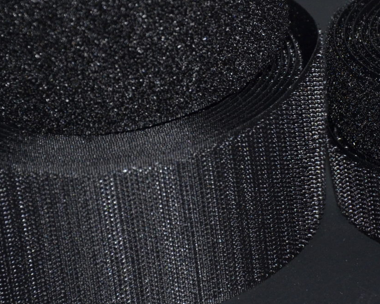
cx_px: 284
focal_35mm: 244
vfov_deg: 6.3
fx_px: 2744
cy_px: 99
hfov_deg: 7.9
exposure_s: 1/60
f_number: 5.3
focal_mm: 70
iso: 800
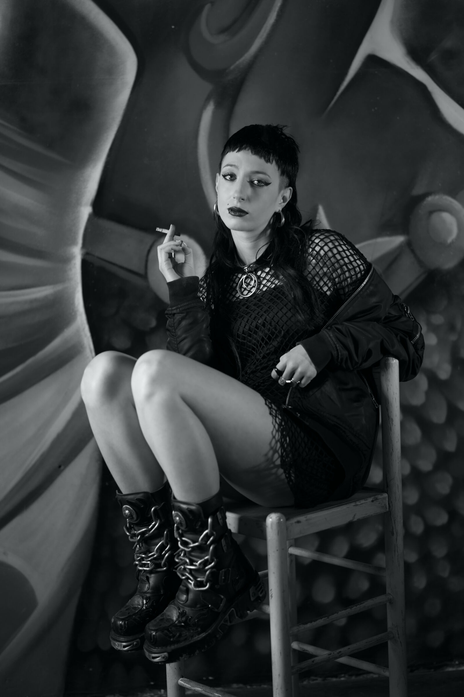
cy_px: 348
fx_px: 1644
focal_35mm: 85
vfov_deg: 23.9
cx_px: 232
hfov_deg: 16.1
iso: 1250
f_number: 2.2
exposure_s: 1/160
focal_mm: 85
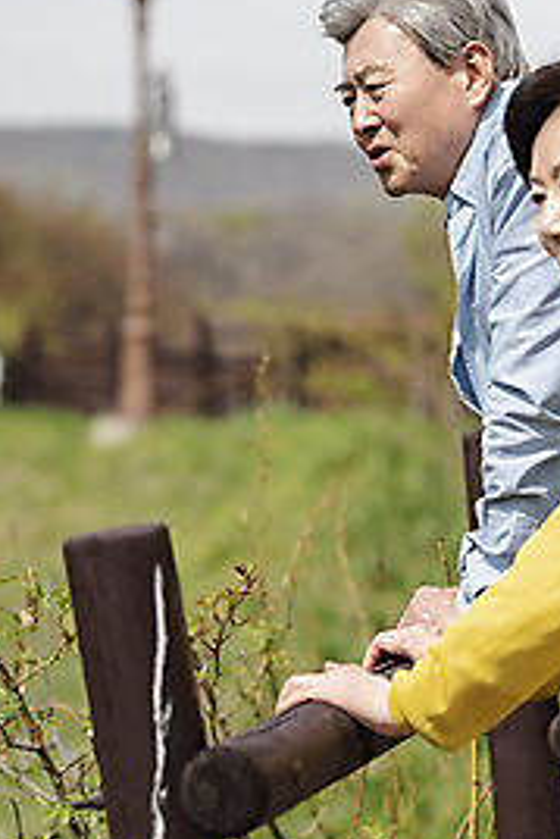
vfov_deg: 16.1
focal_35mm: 127
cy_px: 332
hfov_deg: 10.8
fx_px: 2959
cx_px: 364
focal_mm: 85
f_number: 2.8
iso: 320
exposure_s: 1/5000
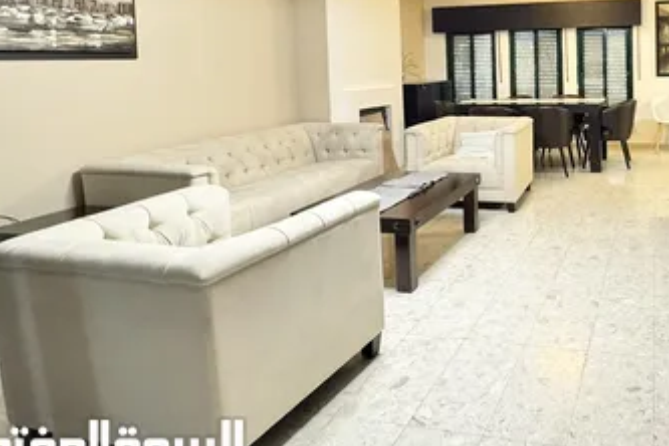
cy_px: 84
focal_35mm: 28
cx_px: 544
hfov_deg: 59.8
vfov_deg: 44.0
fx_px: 520
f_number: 2.2
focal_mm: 2.22
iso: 250
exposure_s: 1/50
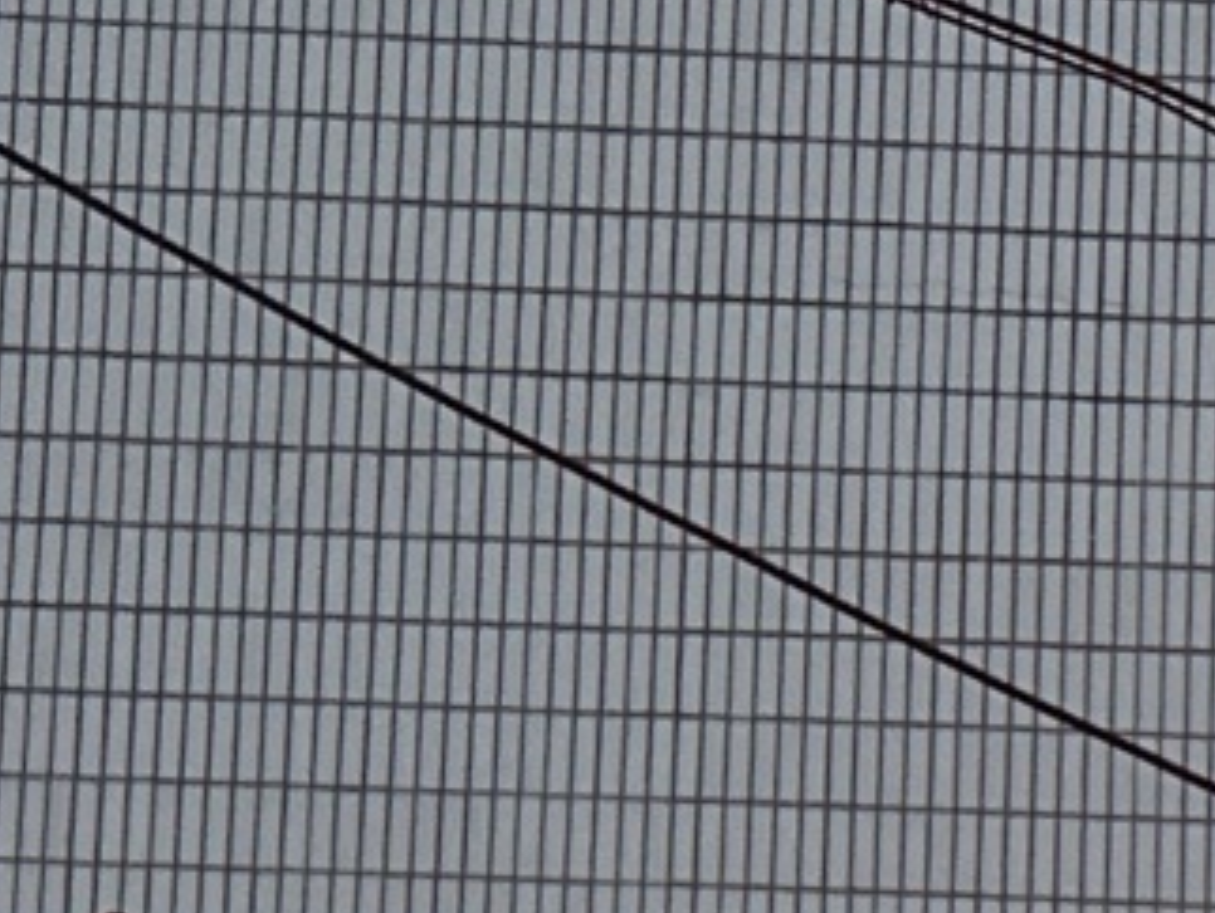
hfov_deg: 11.4
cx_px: 2732
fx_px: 5234
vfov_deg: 8.9
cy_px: 2324
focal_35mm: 149
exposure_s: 1/50
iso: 500
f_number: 1.78
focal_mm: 6.86
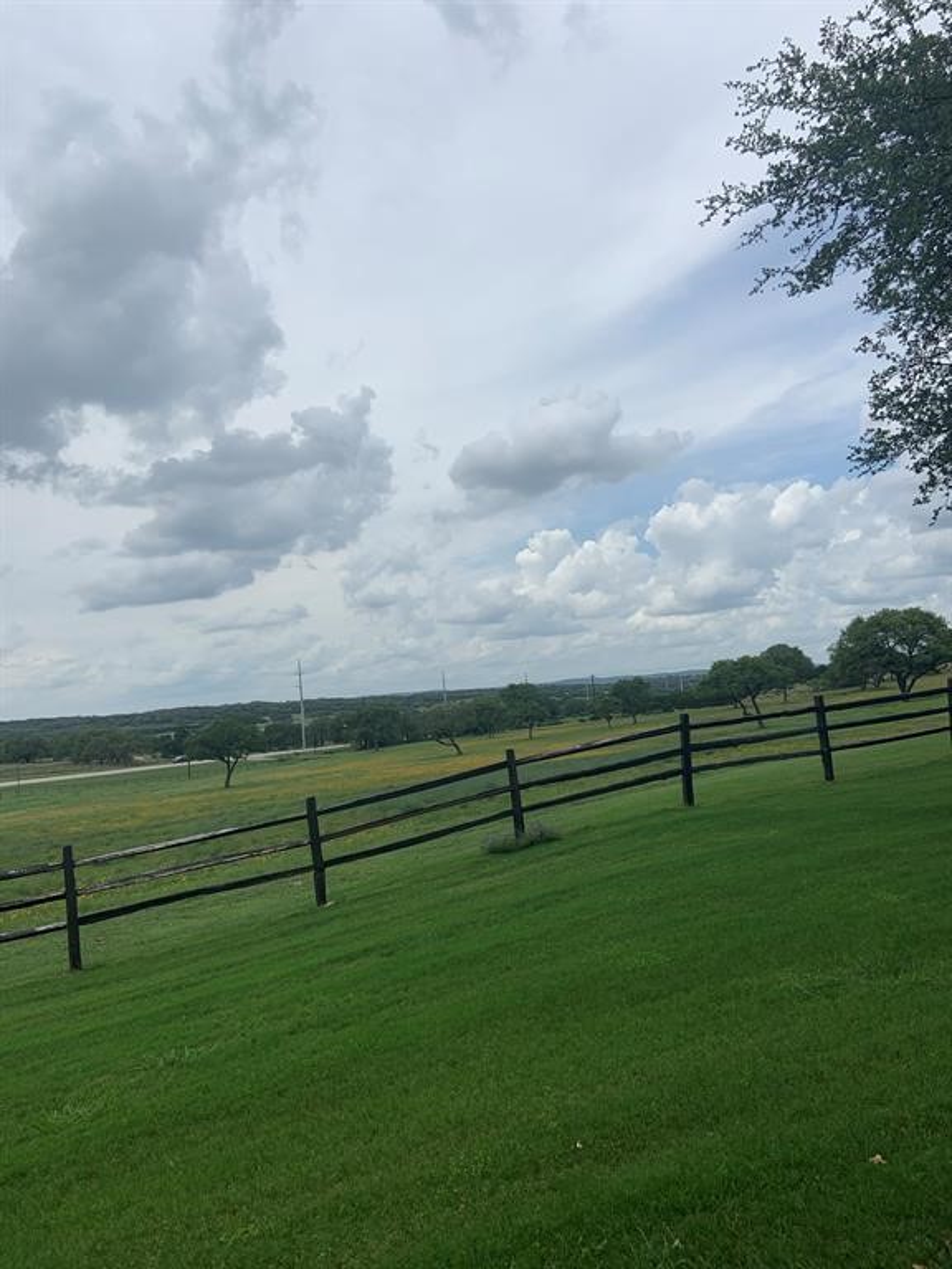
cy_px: 634
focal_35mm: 26
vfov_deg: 67.3
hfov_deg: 53.1
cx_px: 476
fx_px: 953
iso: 25
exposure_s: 1/3788
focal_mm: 4.25
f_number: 1.8
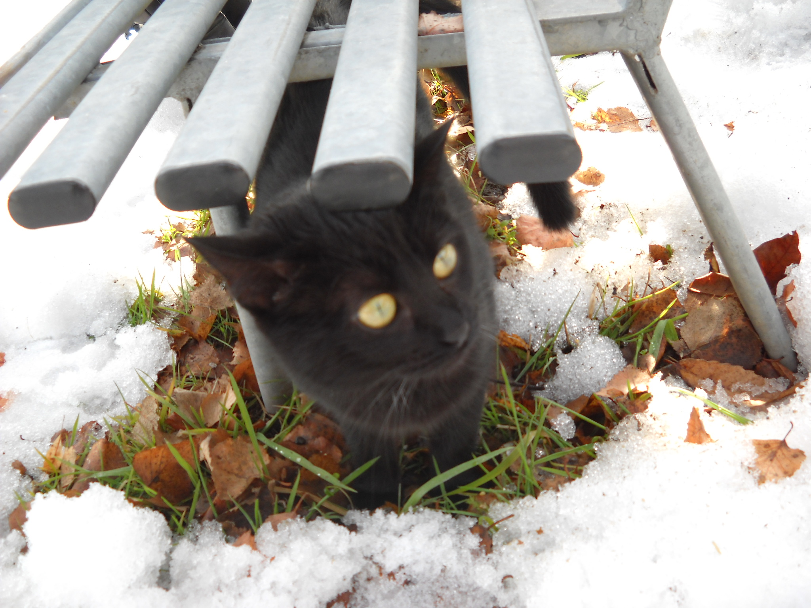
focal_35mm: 41
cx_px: 406
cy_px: 304
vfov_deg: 35.1
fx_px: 961
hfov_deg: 45.8
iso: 64
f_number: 3.1
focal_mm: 6.72
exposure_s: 1/88
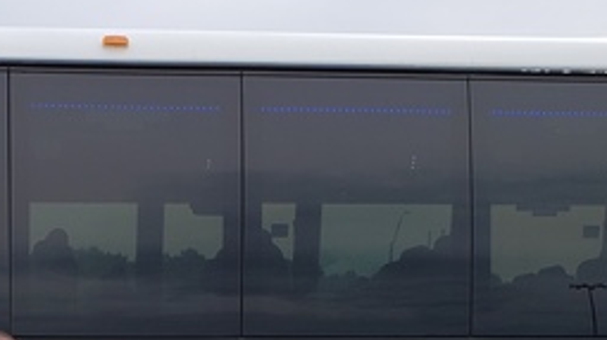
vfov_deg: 14.2
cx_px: 26
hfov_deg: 25.5
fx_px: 1287
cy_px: 497
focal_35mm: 80
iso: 50
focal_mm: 4.3
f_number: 2.4
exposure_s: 1/1013
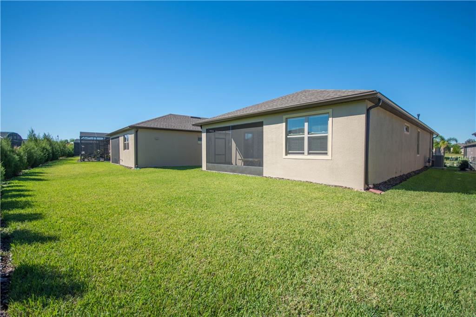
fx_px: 198
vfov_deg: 77.3
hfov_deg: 100.4
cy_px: 158
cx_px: 238
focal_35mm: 15
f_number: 4
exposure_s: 1/3200
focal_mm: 10
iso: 100
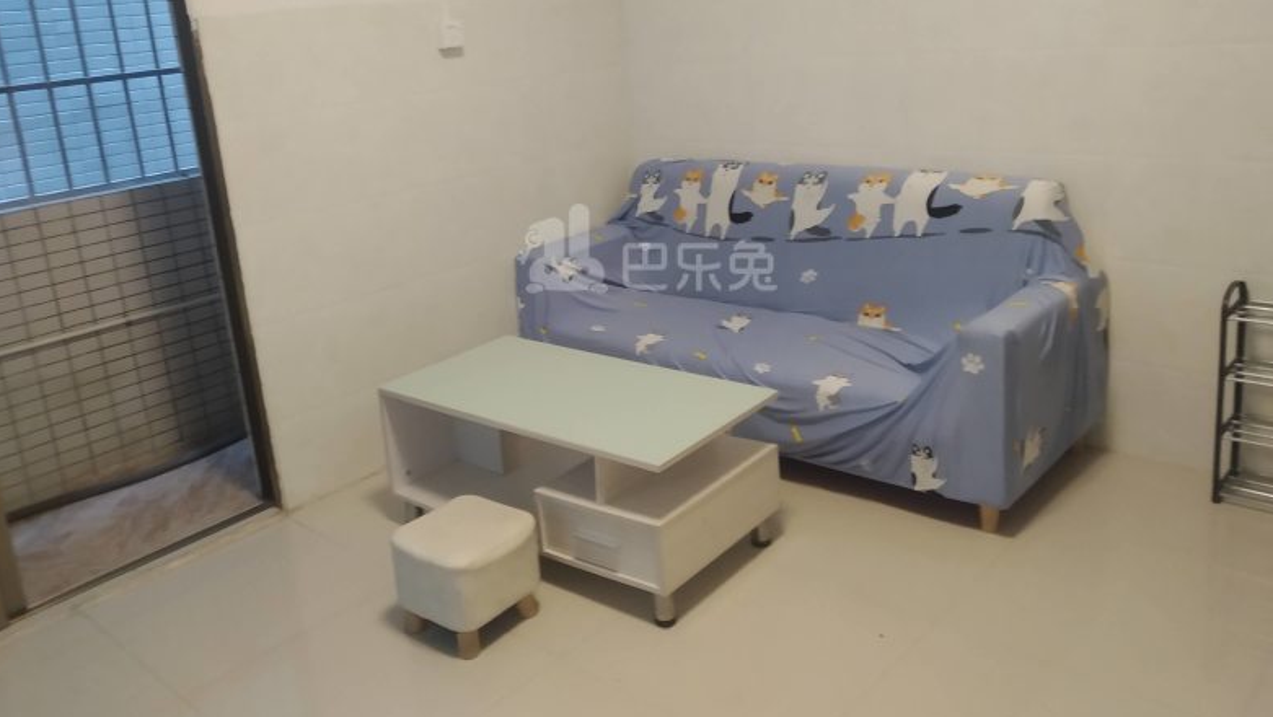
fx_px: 979
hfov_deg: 66.0
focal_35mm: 29
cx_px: 647
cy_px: 249
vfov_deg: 39.8
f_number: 2.2
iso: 500
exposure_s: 1/20
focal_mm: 3.82
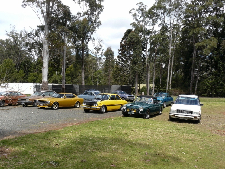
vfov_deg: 39.7
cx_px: 112
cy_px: 84
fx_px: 234
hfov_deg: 51.4
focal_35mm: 36
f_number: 5.6
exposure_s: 1/250
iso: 100
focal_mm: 6
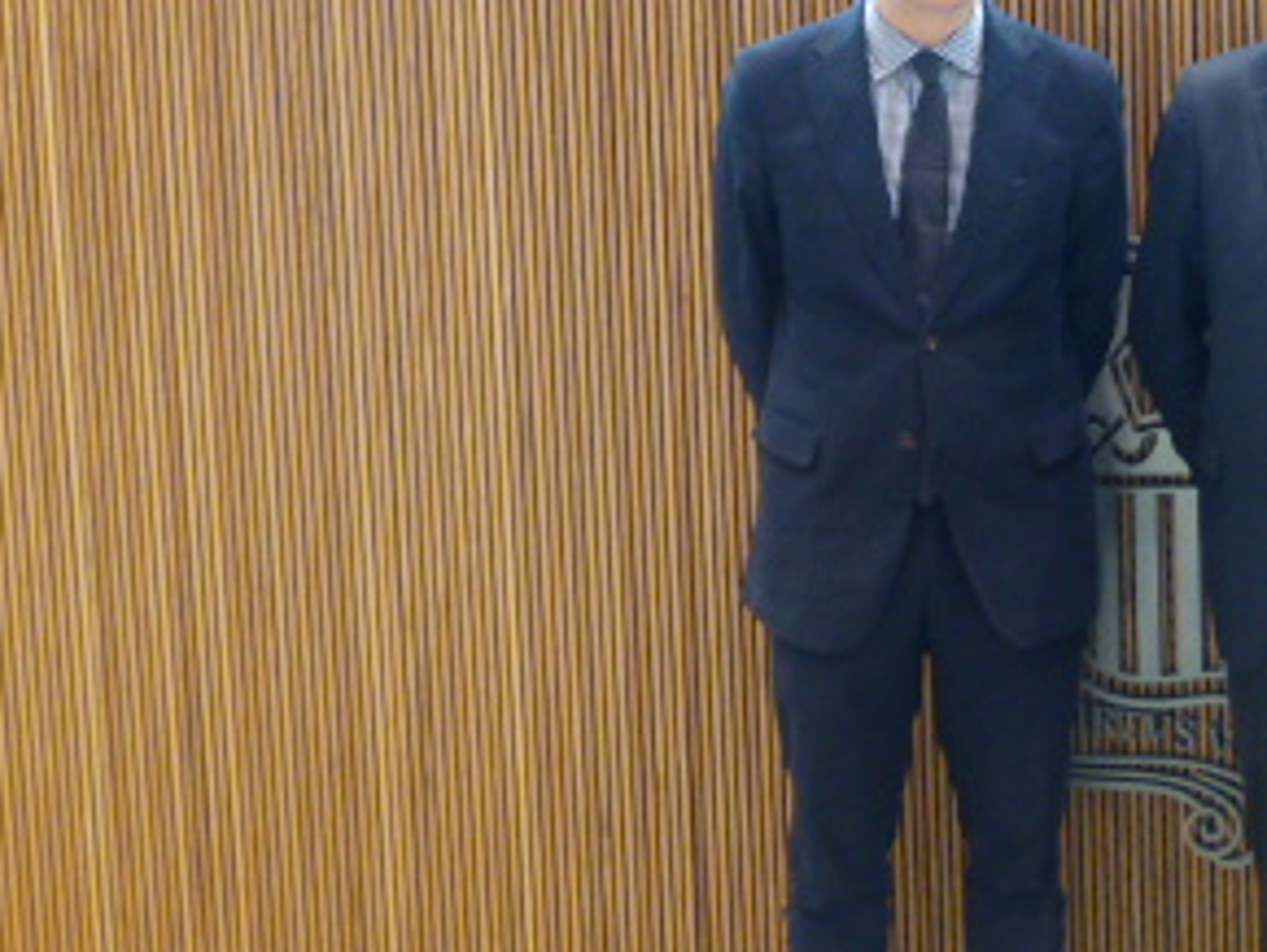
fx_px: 2747
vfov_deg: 19.6
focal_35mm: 75
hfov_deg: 24.8
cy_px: 314
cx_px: 1263
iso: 400
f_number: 3.7
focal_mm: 6.1
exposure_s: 1/10
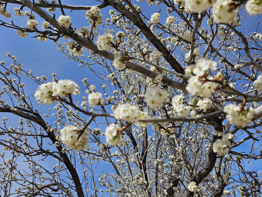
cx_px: 131
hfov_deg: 73.9
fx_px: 174
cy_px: 98
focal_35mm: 23
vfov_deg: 58.9
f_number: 1.7
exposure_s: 1/1441
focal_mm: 6.3
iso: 16
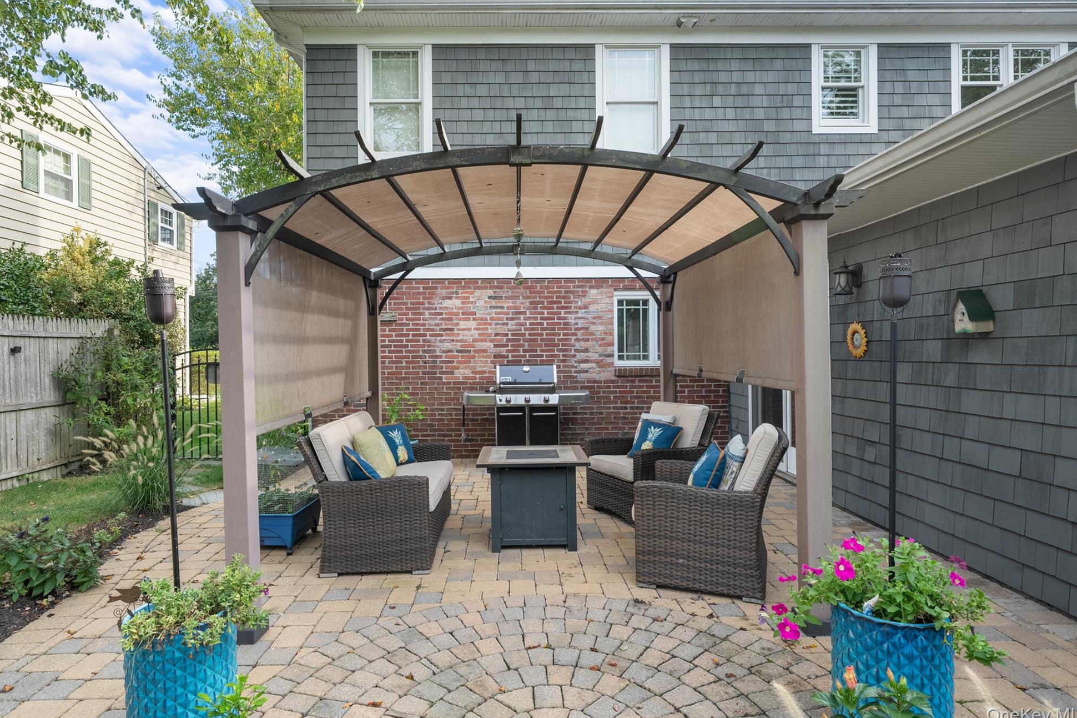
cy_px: 349
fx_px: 568
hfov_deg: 86.9
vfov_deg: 64.5
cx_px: 531
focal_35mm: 19
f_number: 9
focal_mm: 18
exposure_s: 1/15
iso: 500
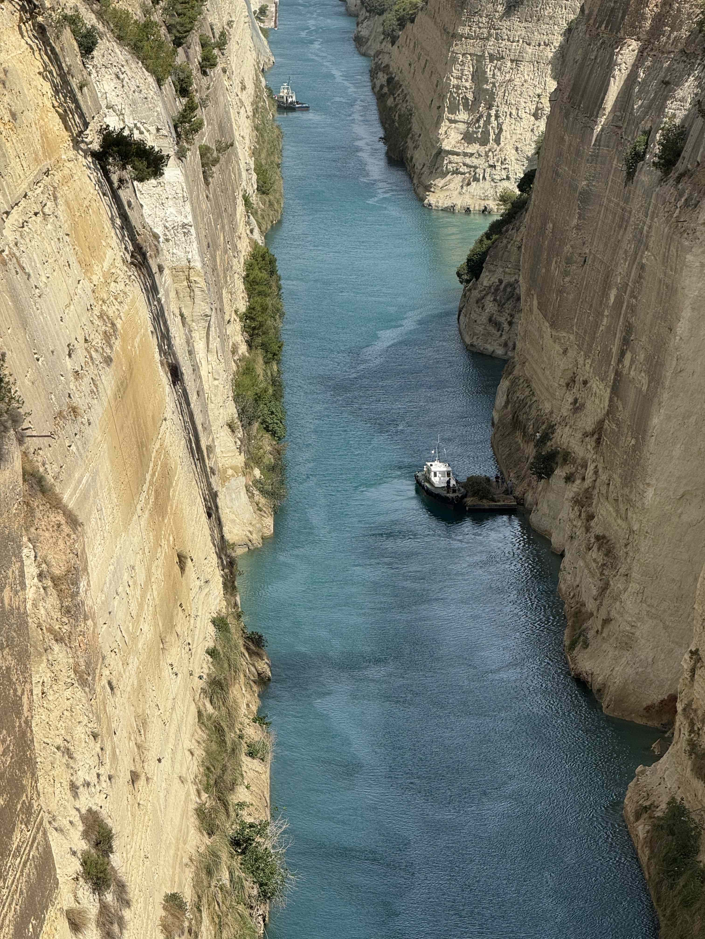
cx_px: 352
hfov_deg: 12.3
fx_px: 3259
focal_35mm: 120
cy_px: 470
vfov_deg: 16.4
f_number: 2.8
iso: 50
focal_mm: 15.66
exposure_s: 1/1422
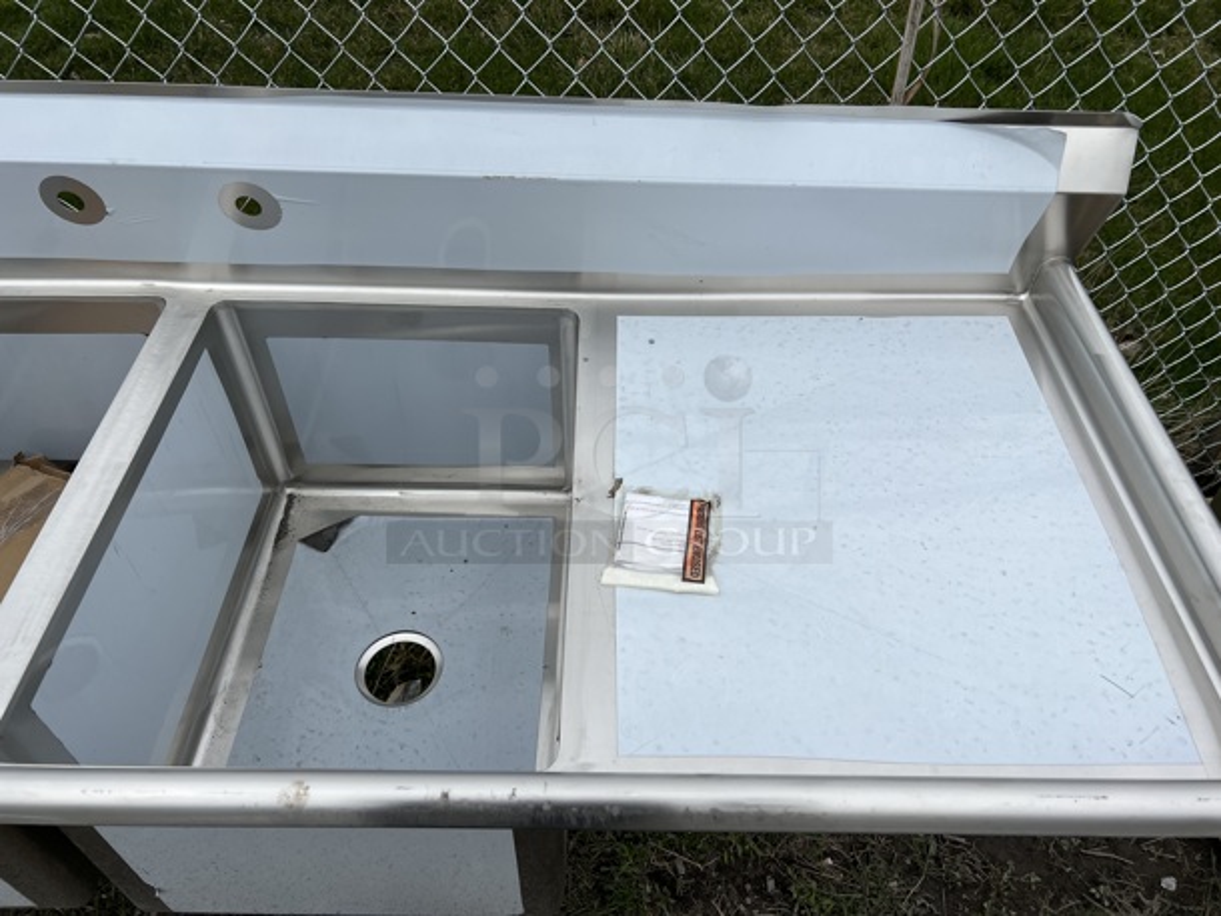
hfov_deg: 67.3
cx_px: 610
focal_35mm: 26
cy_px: 458
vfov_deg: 53.1
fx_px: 917
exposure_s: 1/6993
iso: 50
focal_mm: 5.7
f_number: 1.5
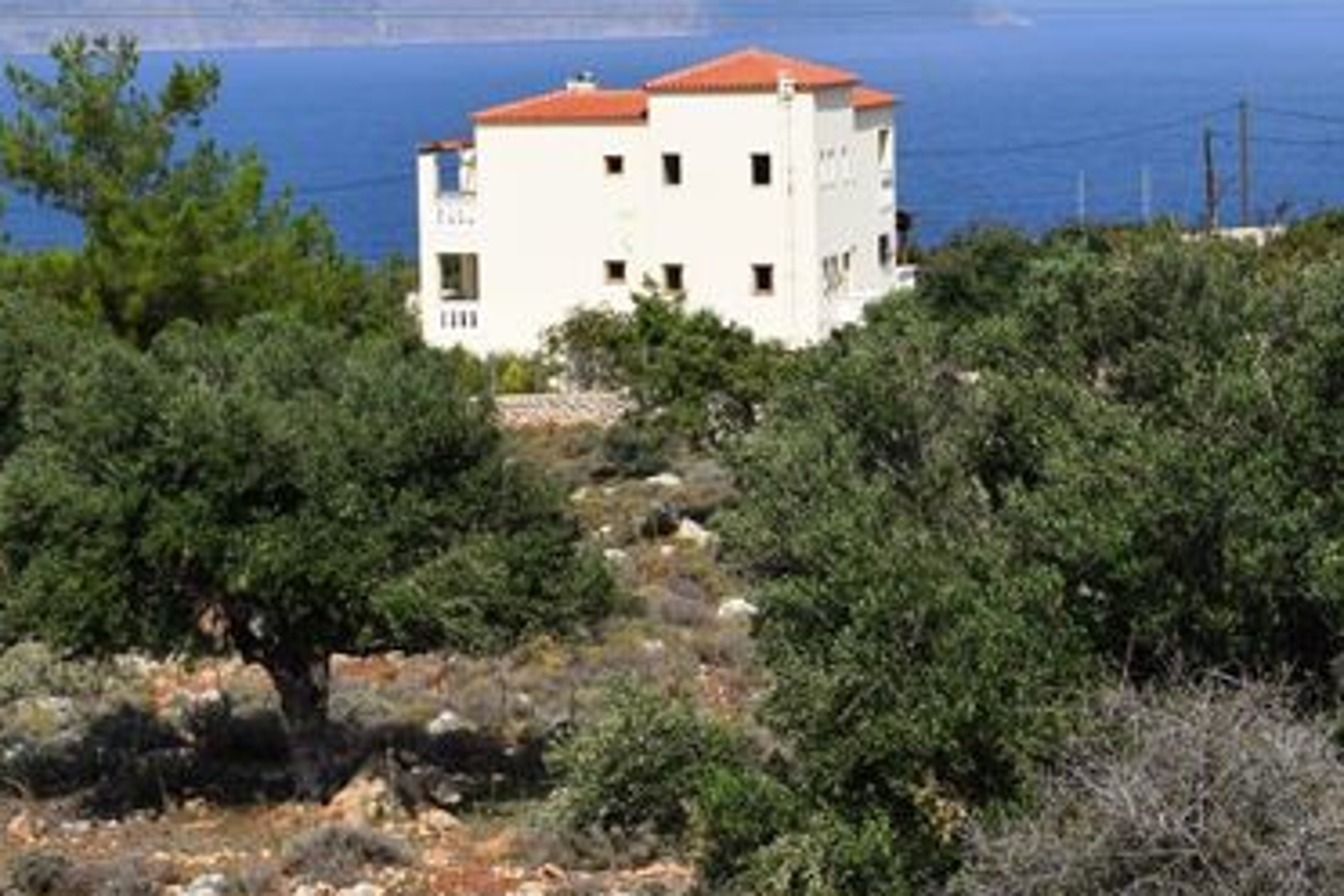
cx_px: 836
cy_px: 210
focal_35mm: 108
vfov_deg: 12.6
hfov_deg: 18.9
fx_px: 4032
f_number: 11
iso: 200
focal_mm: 38
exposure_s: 1/500
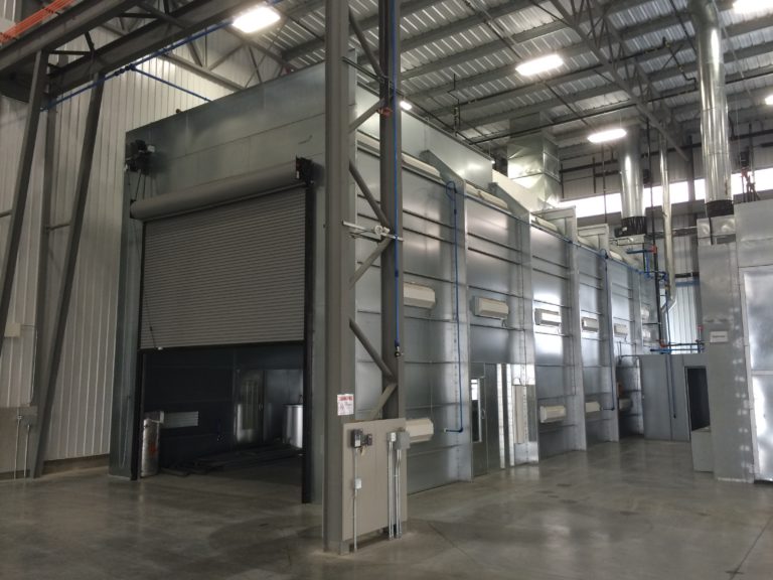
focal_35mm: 30
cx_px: 386
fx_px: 670
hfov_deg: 60.0
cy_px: 290
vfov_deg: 46.8
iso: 40
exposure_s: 1/30
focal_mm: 4.12
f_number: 2.2
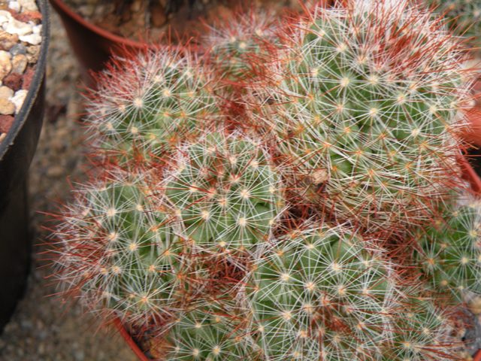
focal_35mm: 56
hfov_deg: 34.3
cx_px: 240
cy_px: 180
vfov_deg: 26.1
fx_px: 778
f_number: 3.5
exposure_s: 1/65.3
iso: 113
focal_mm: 9.8
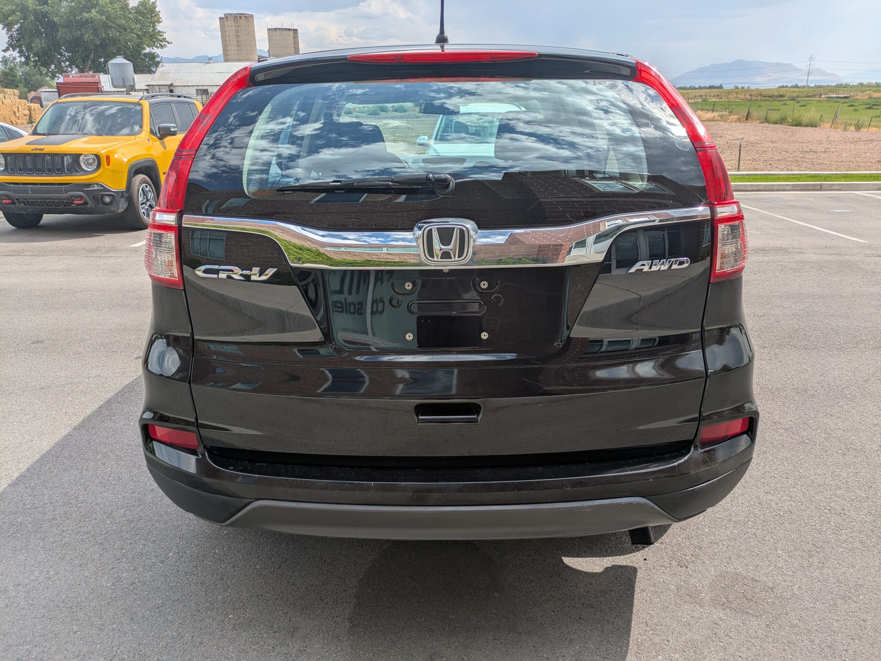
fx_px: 637
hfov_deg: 69.4
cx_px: 440
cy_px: 330
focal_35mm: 25
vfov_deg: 54.9
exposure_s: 1/1166
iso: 42
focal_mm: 5.43
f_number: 1.89
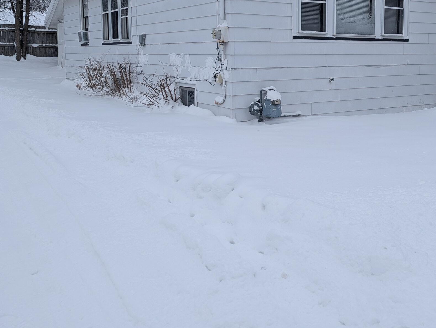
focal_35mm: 39
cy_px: 95
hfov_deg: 47.2
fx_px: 491
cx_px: 287
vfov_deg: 36.2
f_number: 1.85
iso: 41
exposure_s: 1/2096
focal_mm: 6.81
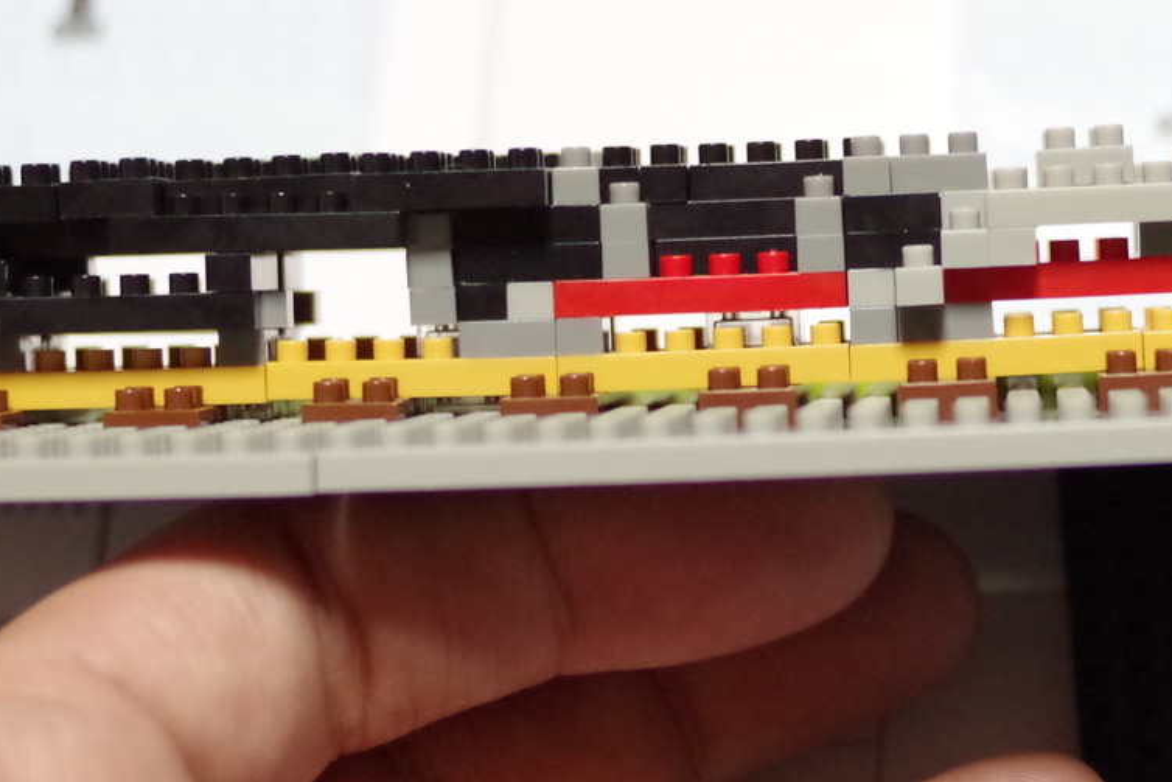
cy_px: 389
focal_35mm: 127
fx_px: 4135
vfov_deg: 10.8
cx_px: 909
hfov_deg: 16.0
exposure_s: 1/80
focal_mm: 40
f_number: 4
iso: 3200
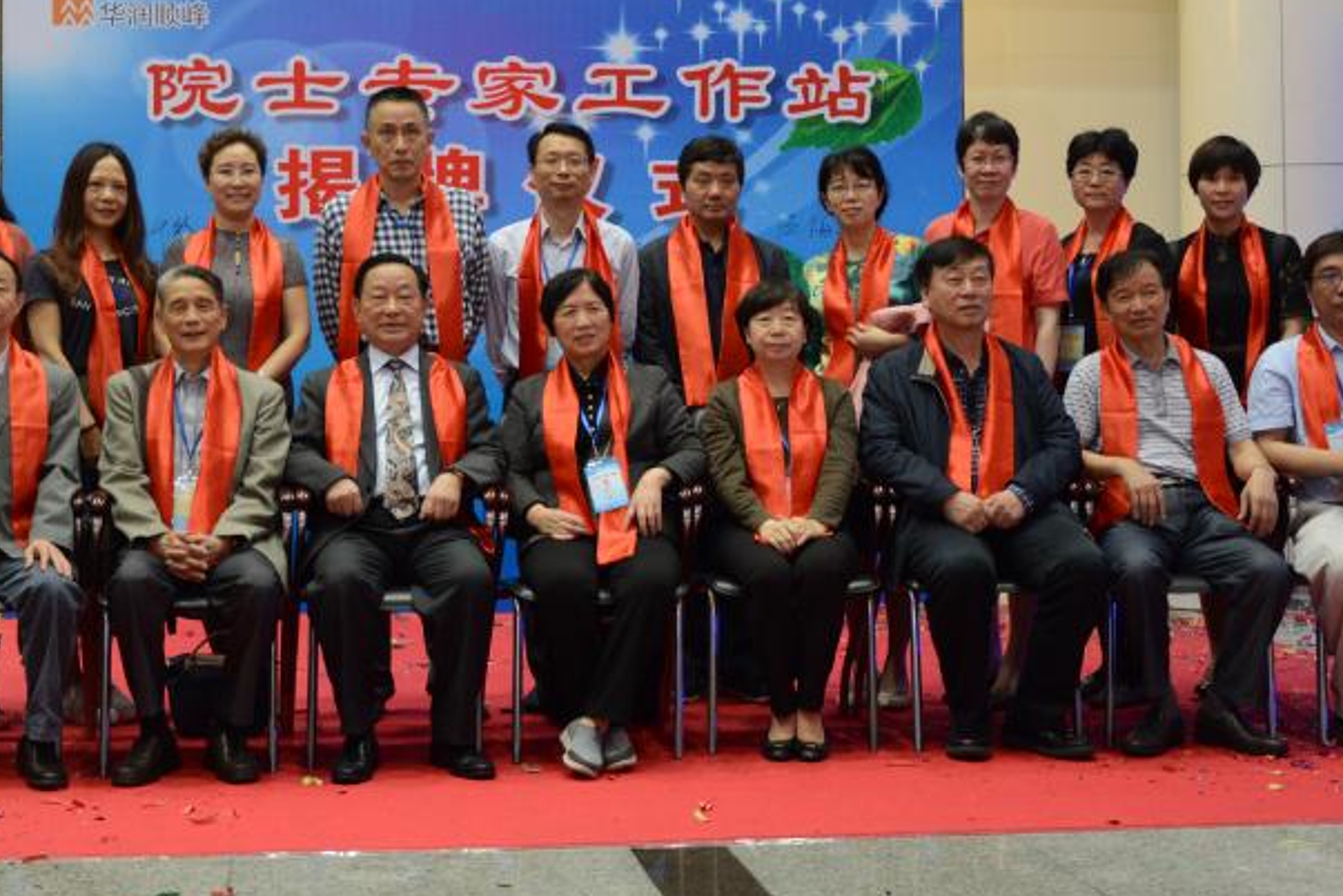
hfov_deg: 35.4
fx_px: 2089
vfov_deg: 24.1
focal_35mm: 56
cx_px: 468
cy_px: 347
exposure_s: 1/50
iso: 500
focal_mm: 22
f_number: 3.8
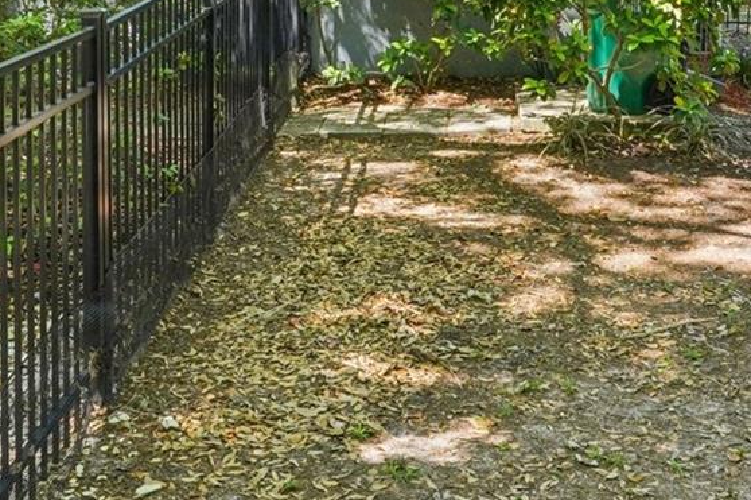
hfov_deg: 30.5
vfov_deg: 19.3
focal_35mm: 66
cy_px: -116
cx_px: 450
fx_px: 1376
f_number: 20
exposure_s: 1/13
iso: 400
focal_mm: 23
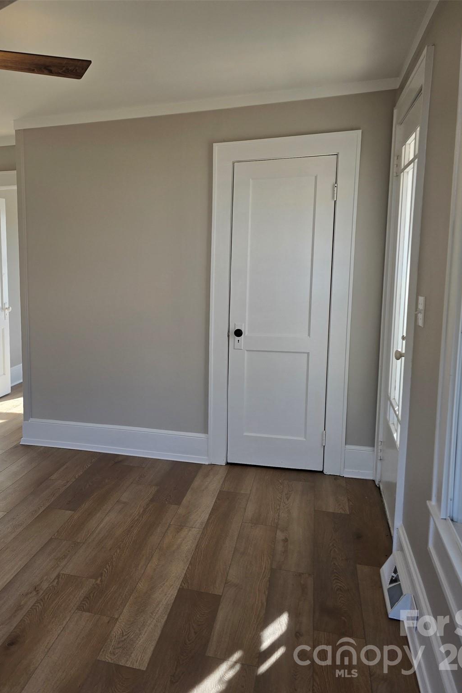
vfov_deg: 58.7
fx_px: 616
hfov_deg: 39.4
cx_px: 86
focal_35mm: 32
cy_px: 347
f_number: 1.7
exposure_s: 1/120
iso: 40
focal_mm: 6.3
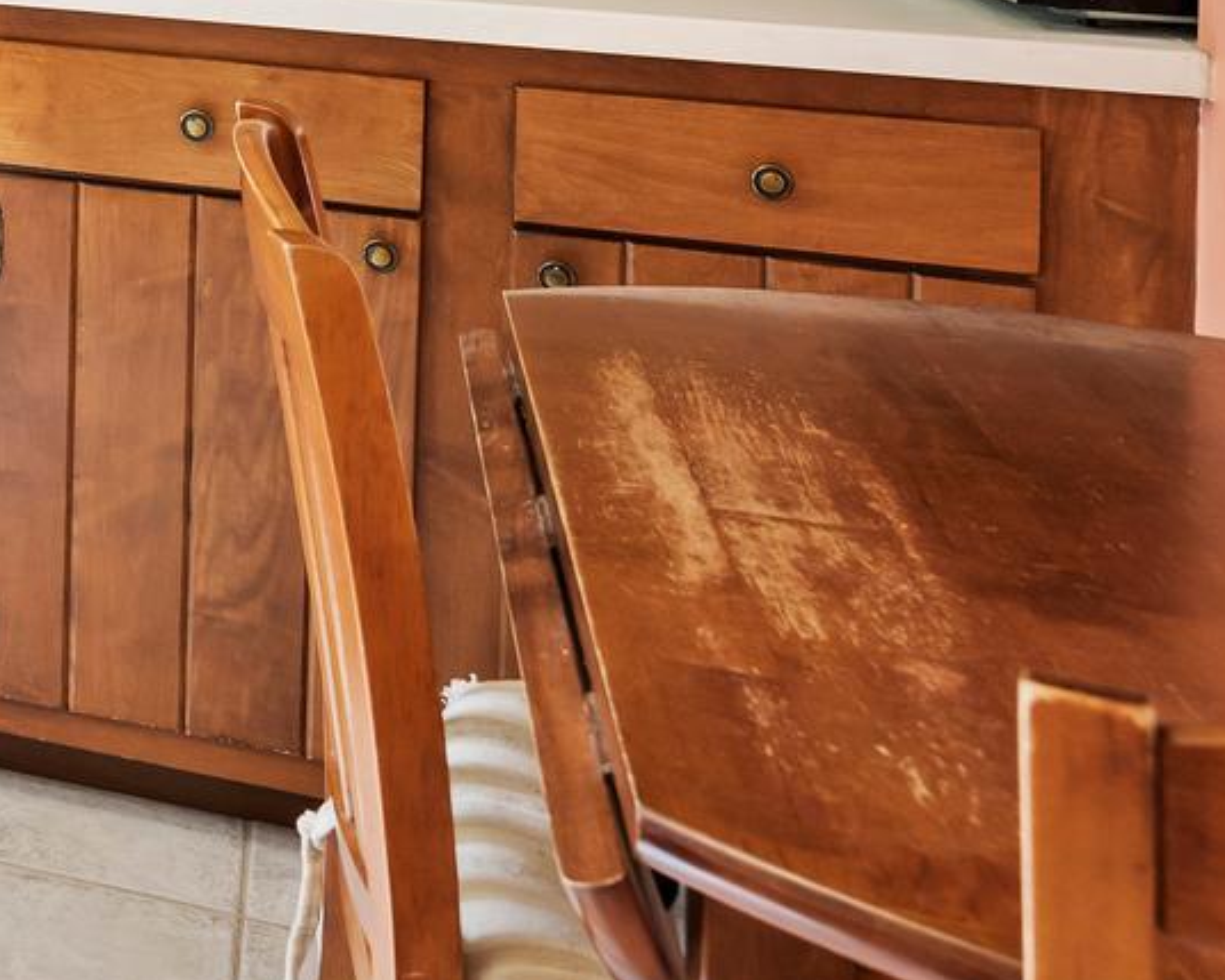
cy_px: -314
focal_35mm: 61
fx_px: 2212
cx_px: -738
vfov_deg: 22.3
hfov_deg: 23.1
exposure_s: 1/6
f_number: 6.3
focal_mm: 17
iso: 500
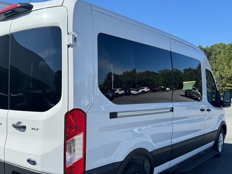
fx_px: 248
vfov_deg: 38.3
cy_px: 114
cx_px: 88
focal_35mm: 37
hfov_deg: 49.7
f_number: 1.78
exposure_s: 1/3802
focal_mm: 6.76
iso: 80
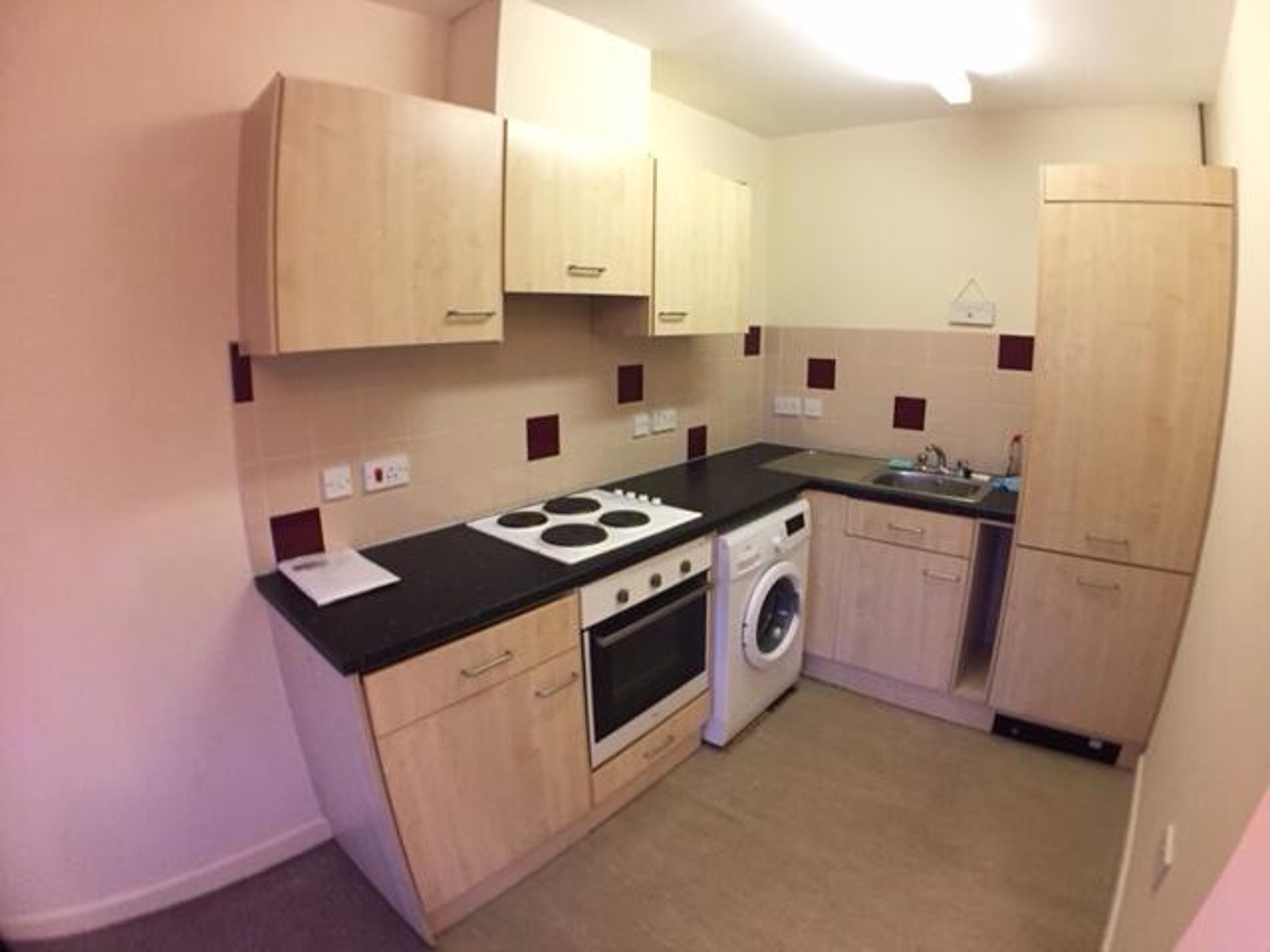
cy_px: 476
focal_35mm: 29
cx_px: 635
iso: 250
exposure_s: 1/20
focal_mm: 4.15
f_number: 2.2
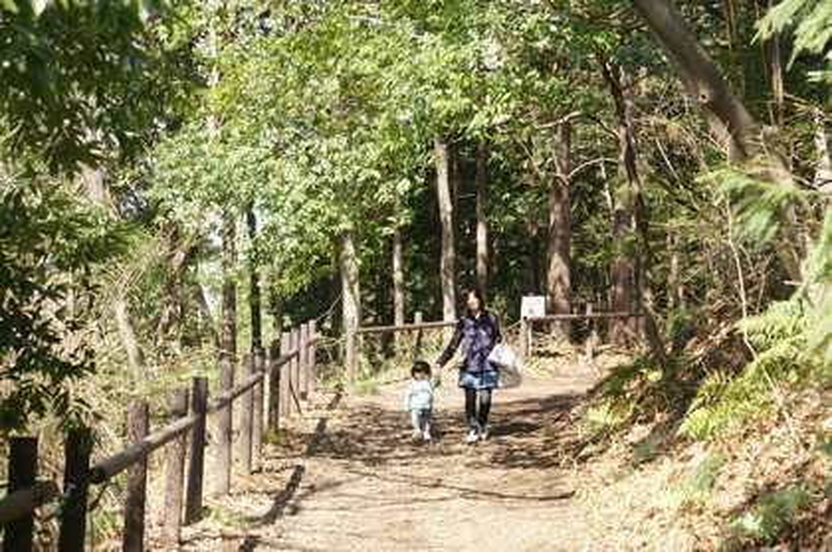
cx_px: 416
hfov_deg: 29.9
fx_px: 1558
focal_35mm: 68
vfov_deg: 20.1
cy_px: 276
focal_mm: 45
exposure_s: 1/80
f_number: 7.1
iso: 200
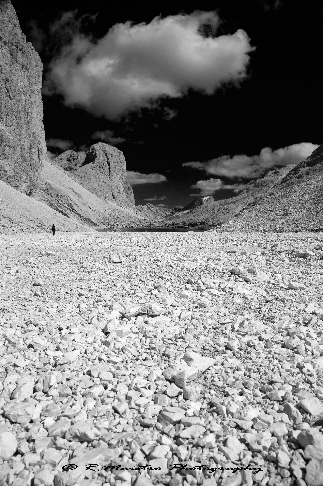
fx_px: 364
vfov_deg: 67.4
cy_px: 243
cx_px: 162
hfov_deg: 47.8
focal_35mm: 27
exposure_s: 1/400
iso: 200
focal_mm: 18
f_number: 10
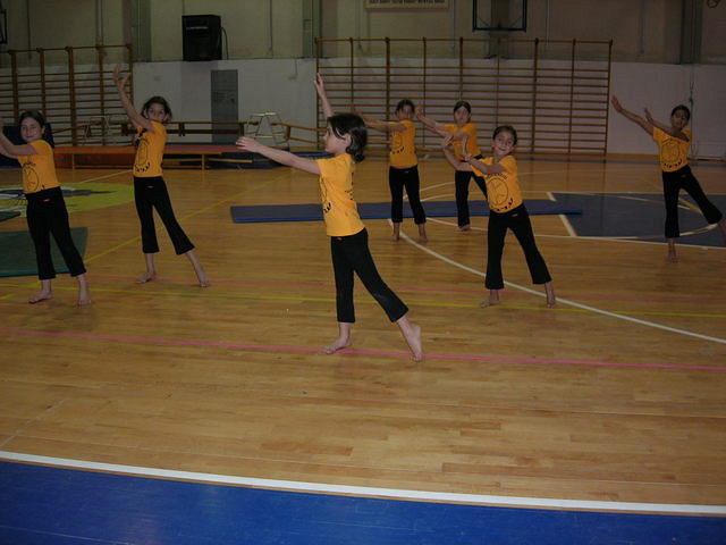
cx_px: 363
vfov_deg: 37.7
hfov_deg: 49.0
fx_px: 797
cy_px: 272
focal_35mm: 38
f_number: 2.8
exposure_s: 1/60.1
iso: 80
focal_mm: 7.8
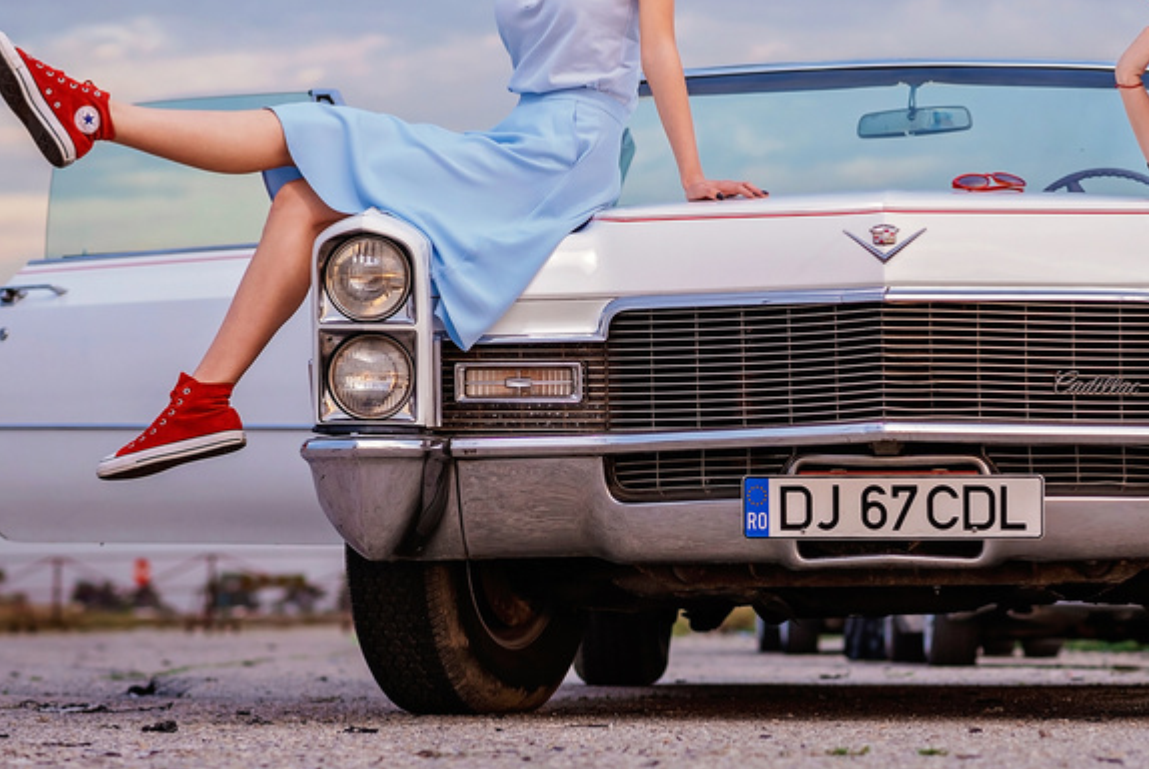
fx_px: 4728
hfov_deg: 13.8
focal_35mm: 148
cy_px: 264
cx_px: 889
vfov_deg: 9.3
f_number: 4
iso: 400
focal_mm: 85
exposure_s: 1/400
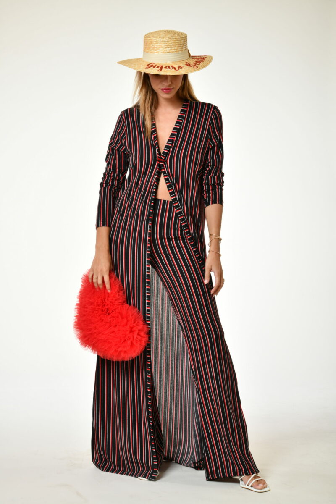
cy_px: 252
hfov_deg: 20.9
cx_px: 168
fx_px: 910
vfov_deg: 31.0
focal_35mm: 65
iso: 100
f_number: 16
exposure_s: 1/250
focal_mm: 65
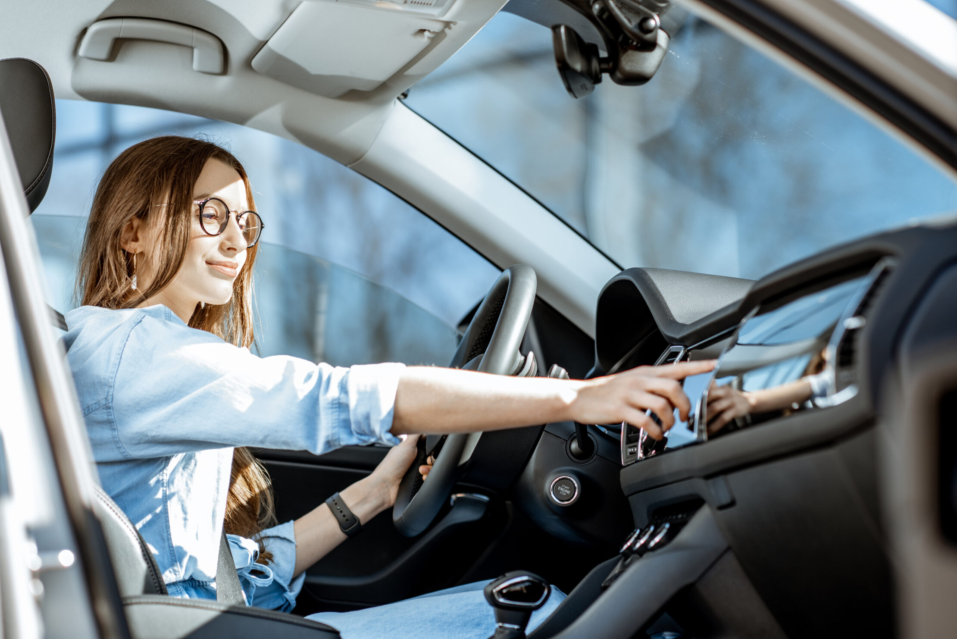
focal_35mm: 98
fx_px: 2606
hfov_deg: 20.8
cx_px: 462
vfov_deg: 14.0
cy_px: 324
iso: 100
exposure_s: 1/200
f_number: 2.5
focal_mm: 85
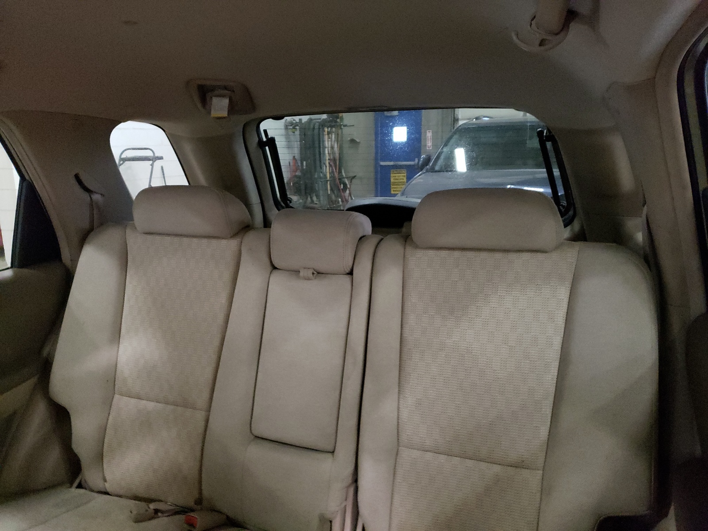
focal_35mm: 26
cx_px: 354
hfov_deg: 67.3
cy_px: 266
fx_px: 532
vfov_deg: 53.1
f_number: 1.5
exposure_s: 1/24
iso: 770
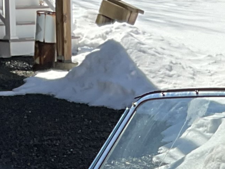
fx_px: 1183
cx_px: 159
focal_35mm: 182
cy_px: 465
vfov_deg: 7.4
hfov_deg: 10.8
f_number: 1.8
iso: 16
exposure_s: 1/1055
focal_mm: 3
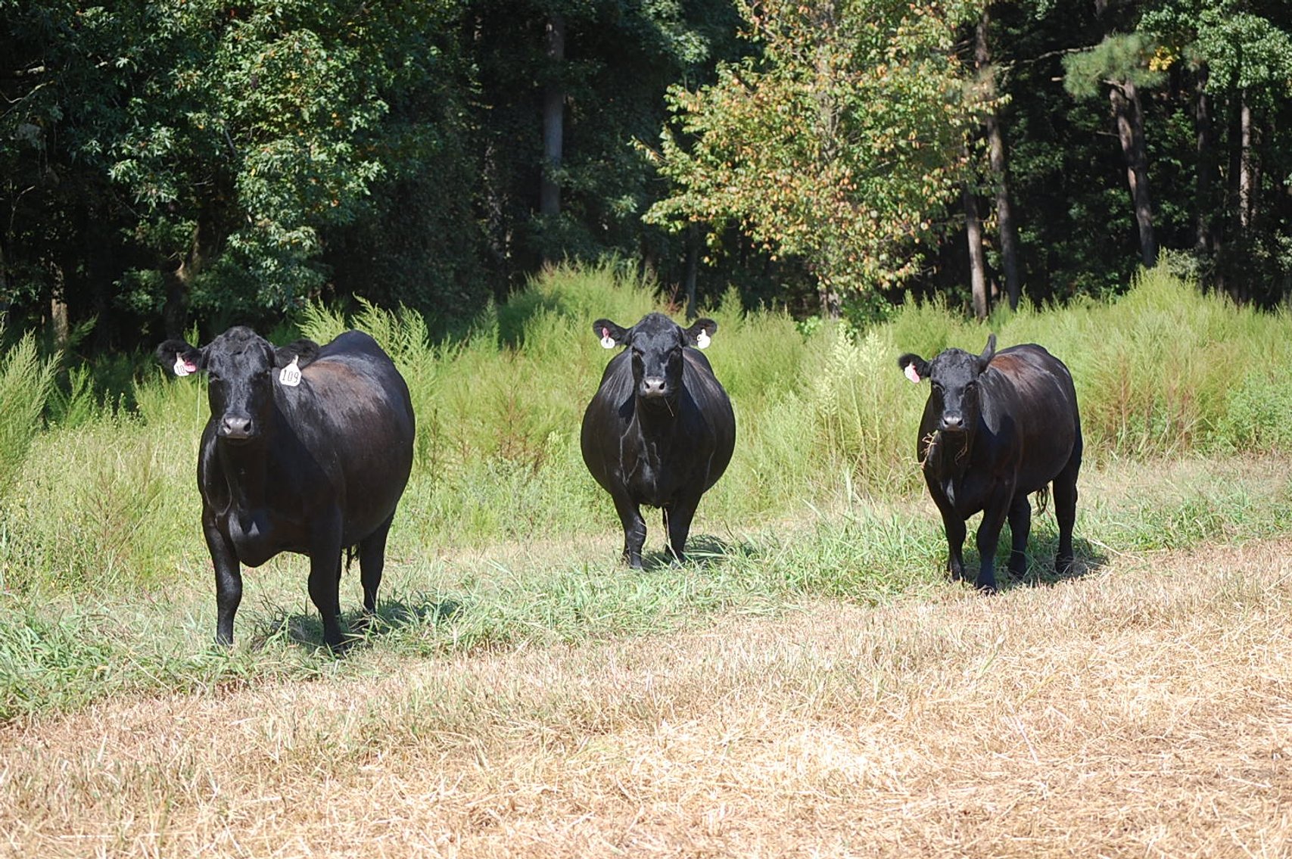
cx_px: 646
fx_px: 3657
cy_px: 430
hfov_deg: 20.0
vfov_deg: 13.4
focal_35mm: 102
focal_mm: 68
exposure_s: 1/500
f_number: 5.6
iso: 250
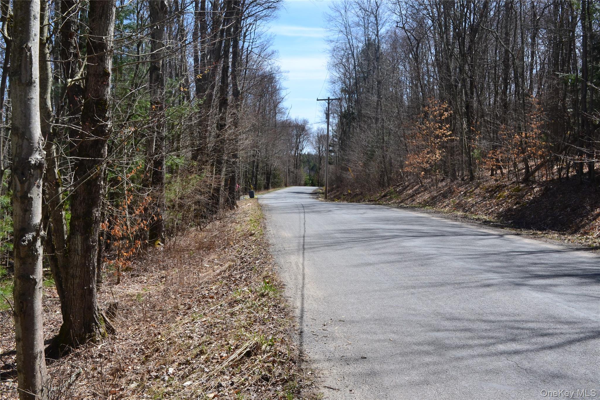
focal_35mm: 42
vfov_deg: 31.9
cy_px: 200
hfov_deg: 46.4
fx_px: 700
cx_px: 300
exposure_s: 1/320
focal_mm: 28
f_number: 10
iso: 400
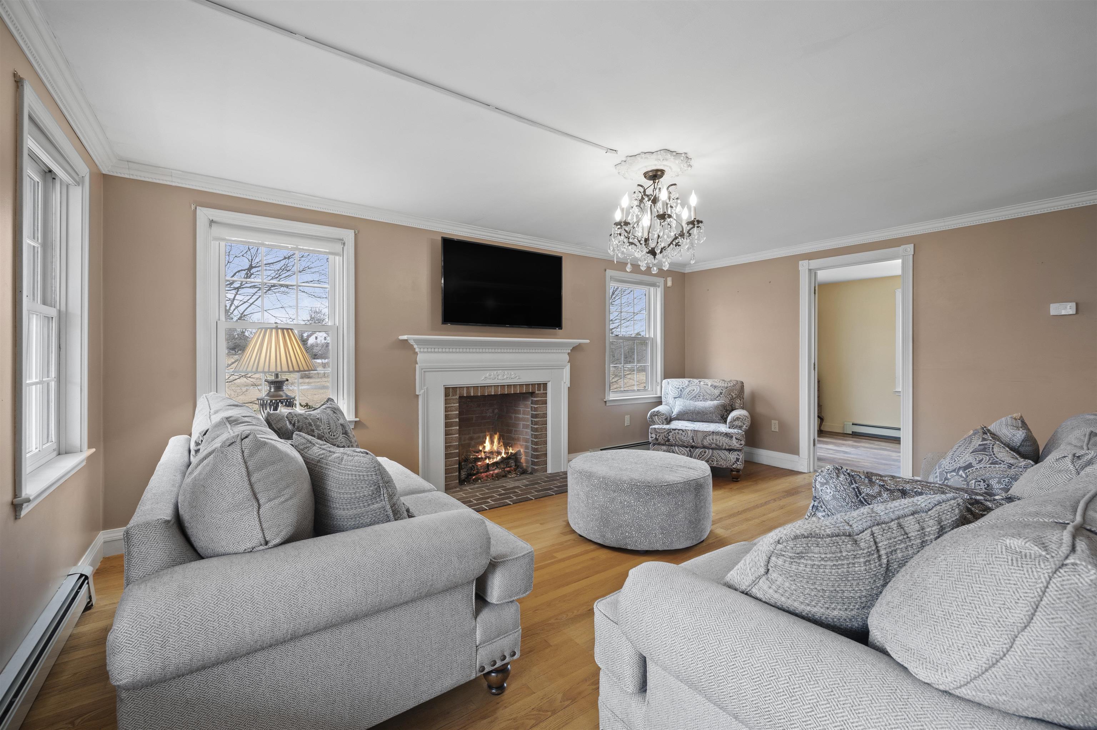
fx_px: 457
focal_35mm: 15
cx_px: 548
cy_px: 365
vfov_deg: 77.2
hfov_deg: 100.4
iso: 250
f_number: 7.1
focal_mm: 15
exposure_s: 1.6
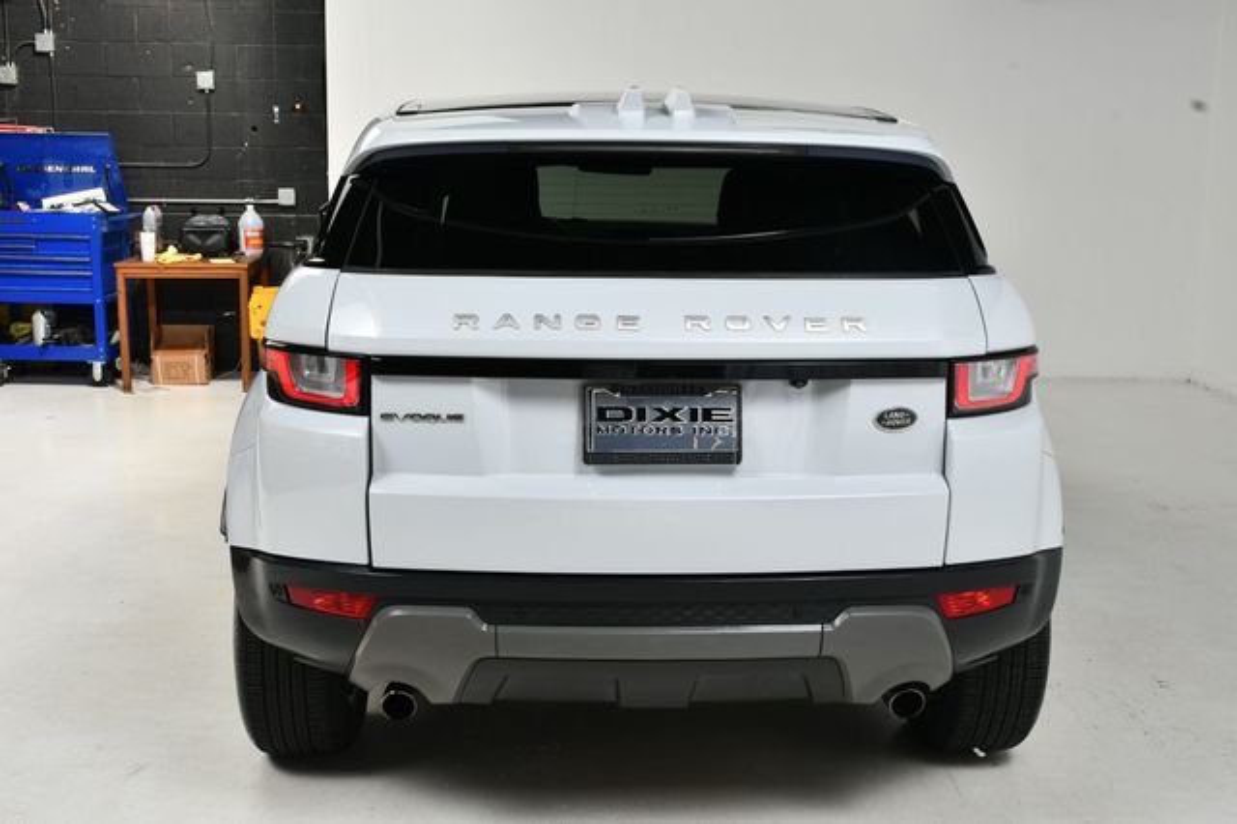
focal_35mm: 40
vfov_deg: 33.4
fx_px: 1374
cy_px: 412
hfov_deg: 48.5
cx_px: 618
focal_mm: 27
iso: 100
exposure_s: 1/160
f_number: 13
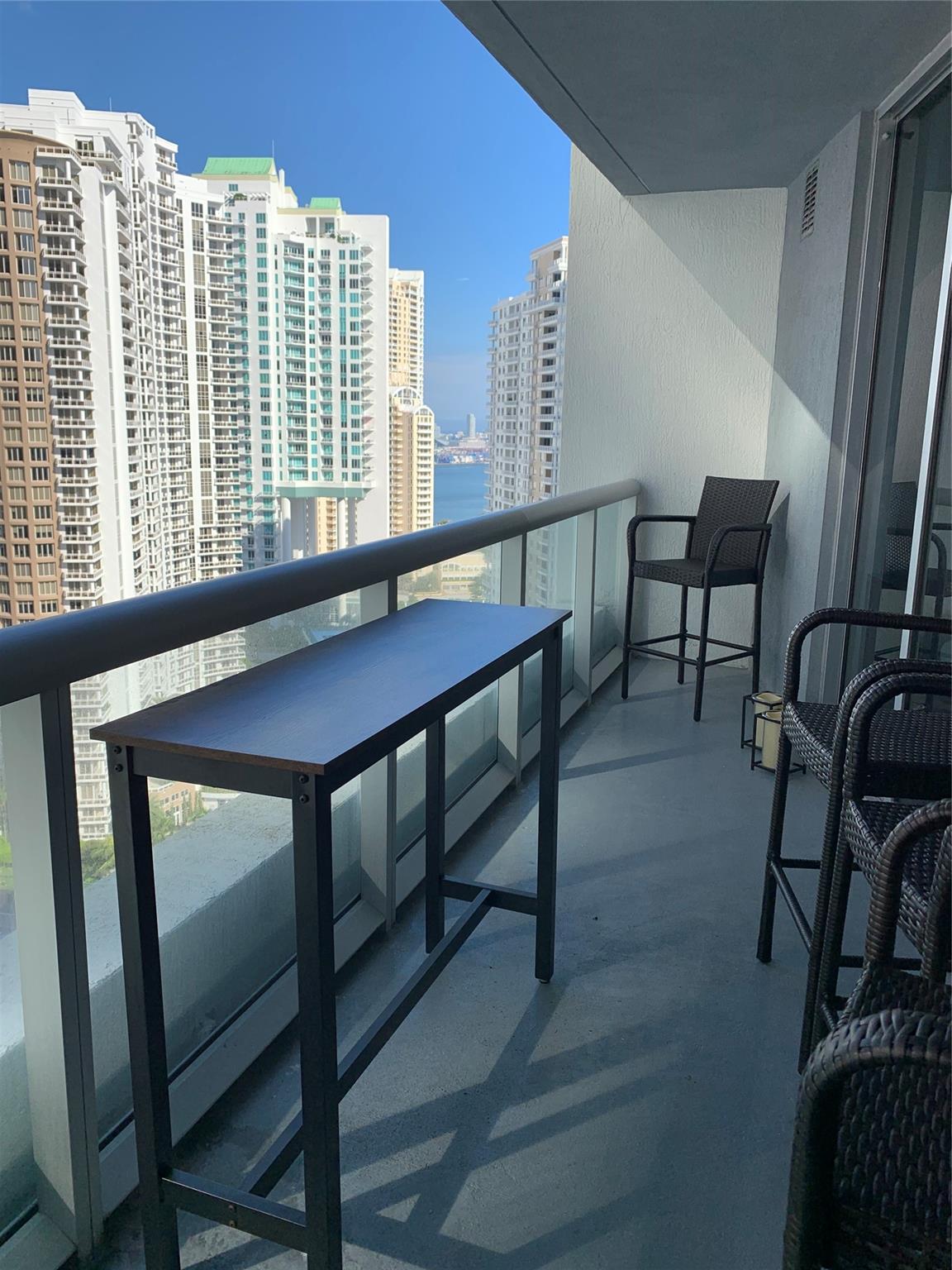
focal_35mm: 26
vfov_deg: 67.3
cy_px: 635
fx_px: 953
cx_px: 476
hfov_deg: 53.1
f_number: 1.8
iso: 25
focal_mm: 4.25
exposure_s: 1/1718
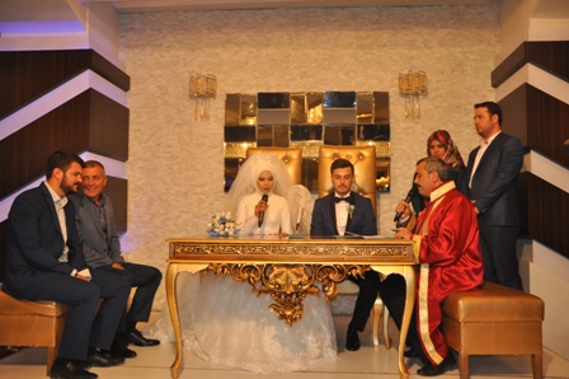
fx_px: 569
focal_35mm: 36
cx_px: 284
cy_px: 190
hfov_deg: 53.2
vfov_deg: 36.8
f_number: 3.8
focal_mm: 24
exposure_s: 1/60
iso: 800
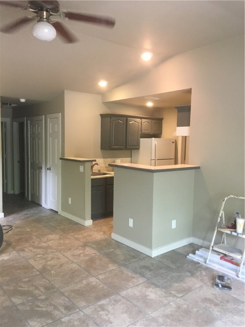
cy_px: 164
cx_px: 122
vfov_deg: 61.7
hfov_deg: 48.2
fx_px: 274
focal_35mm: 29
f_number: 2.2
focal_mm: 4.15
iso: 160
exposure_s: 1/30
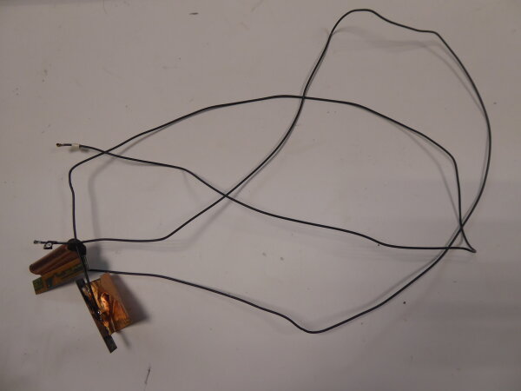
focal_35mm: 25
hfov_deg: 69.4
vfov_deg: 54.9
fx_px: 376
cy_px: 196
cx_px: 260
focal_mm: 4.3
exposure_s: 1/60
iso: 125
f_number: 3.3
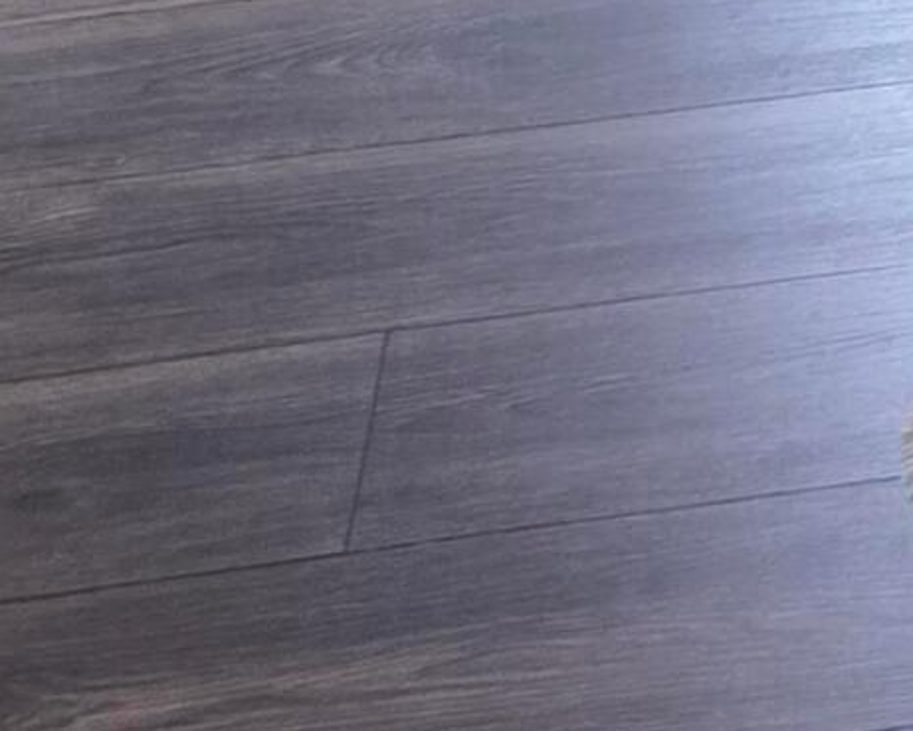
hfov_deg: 12.1
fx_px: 3946
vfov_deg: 8.8
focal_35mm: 146
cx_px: 1654
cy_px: -1403
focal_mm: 5.4
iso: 320
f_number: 1.8
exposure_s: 1/120
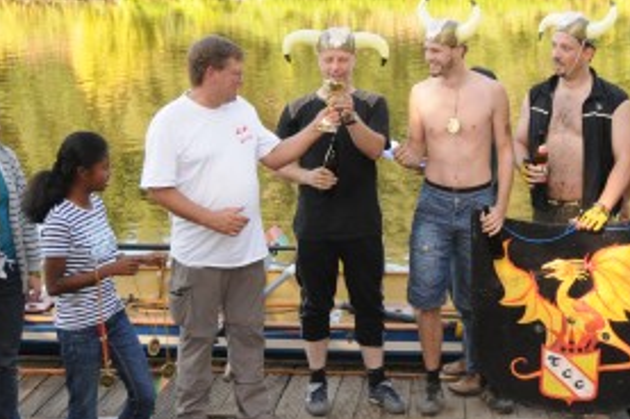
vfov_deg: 20.8
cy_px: 142
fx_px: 1136
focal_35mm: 65
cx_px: 421
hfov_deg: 30.8
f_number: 4
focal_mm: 20
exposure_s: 1/250
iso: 320
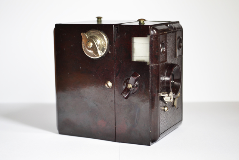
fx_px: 478
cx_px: 120
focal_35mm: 72
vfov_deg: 18.9
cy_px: 80
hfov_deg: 28.1
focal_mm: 48
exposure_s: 1/1.6
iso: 200
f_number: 5.6
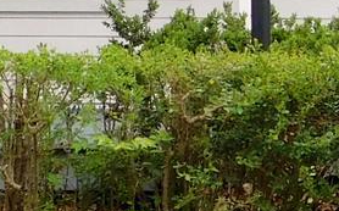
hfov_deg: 6.0
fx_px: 3248
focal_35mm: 352
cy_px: -290
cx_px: -30
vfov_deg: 3.7
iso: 125
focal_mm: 8
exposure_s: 1/100
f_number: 3.7
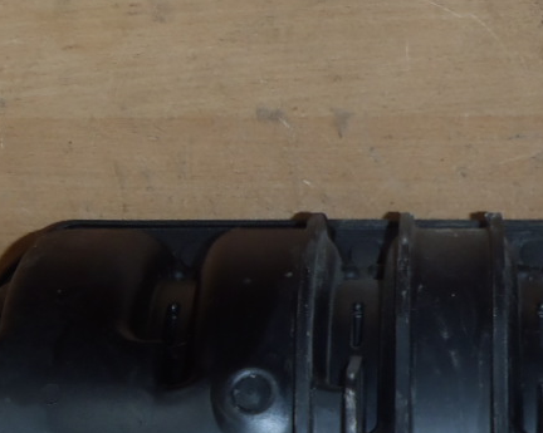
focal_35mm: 110
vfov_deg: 13.4
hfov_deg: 17.3
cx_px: 429
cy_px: 579
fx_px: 1767
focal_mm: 6.83
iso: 100
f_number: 4.6
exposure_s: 1/40
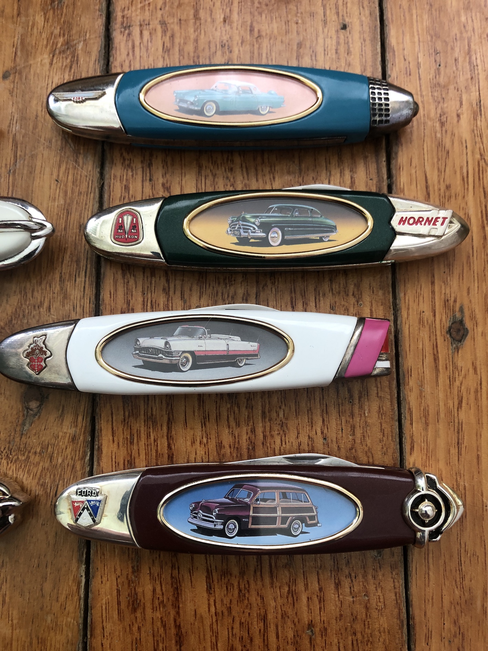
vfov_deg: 63.5
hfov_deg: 49.7
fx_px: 526
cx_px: 244
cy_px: 326
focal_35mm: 28
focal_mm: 3.99
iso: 40
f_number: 1.8
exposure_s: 1/17
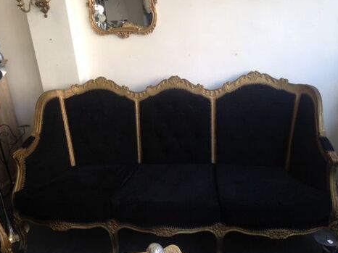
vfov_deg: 41.8
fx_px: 332
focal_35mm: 34
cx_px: 167
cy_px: 128
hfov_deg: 54.0
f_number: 2.4
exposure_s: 1/60
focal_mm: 4.12
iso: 50
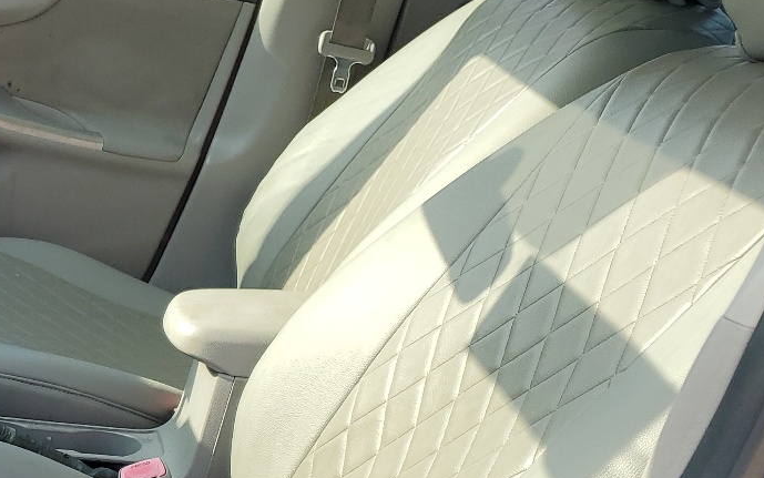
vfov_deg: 19.8
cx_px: -82
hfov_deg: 28.9
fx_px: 1333
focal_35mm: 64
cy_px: 456
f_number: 1.5
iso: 50
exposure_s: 1/667
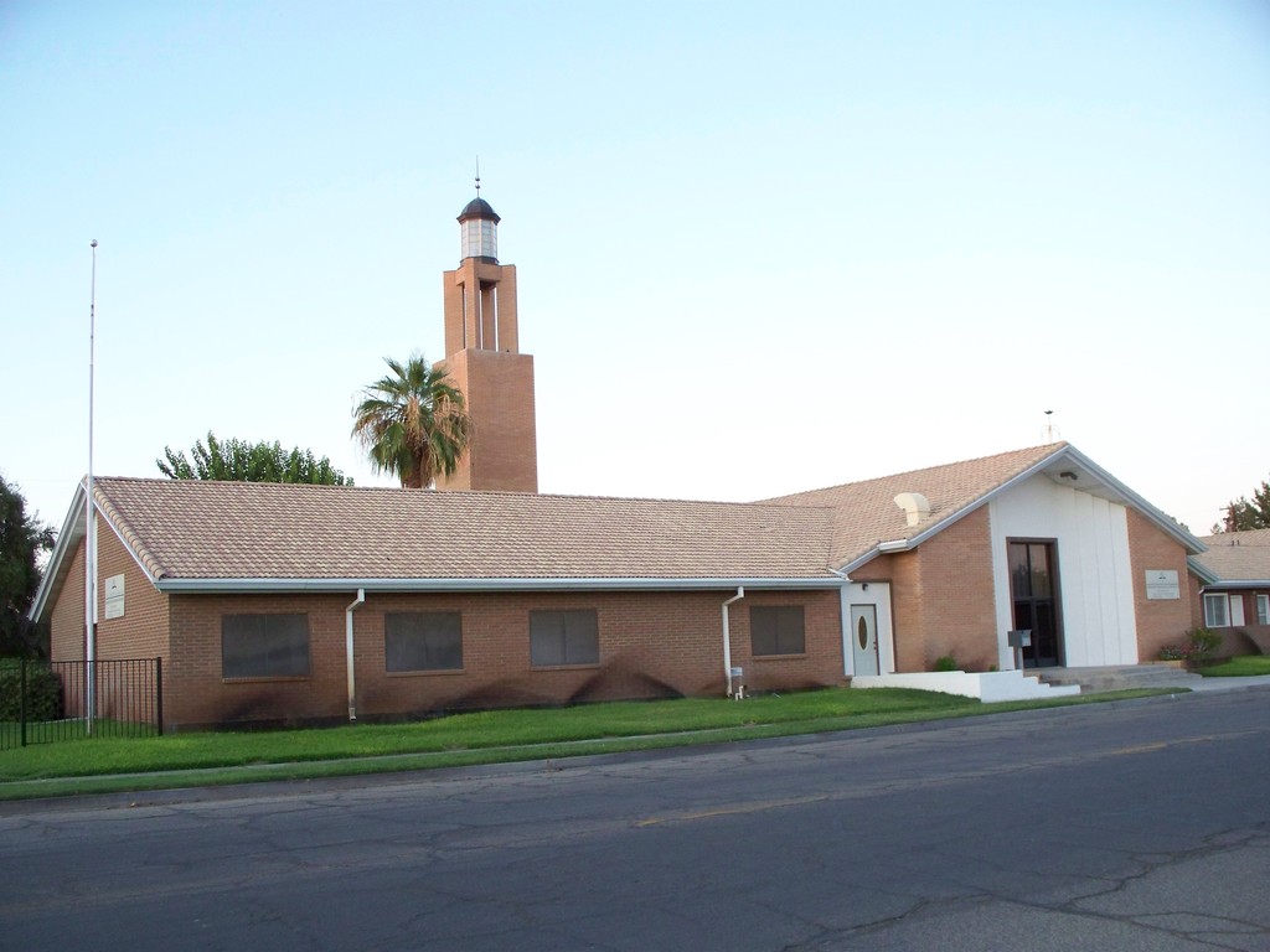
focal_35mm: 36
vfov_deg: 39.7
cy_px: 476
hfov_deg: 51.4
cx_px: 635
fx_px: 1321
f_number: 2.8
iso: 250
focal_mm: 7.54
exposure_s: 1/125
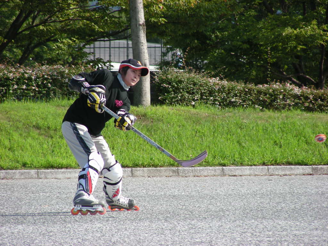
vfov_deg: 3.9
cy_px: 123
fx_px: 3601
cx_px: 164
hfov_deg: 5.2
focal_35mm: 380
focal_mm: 63.3
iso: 50
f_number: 4
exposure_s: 1/236
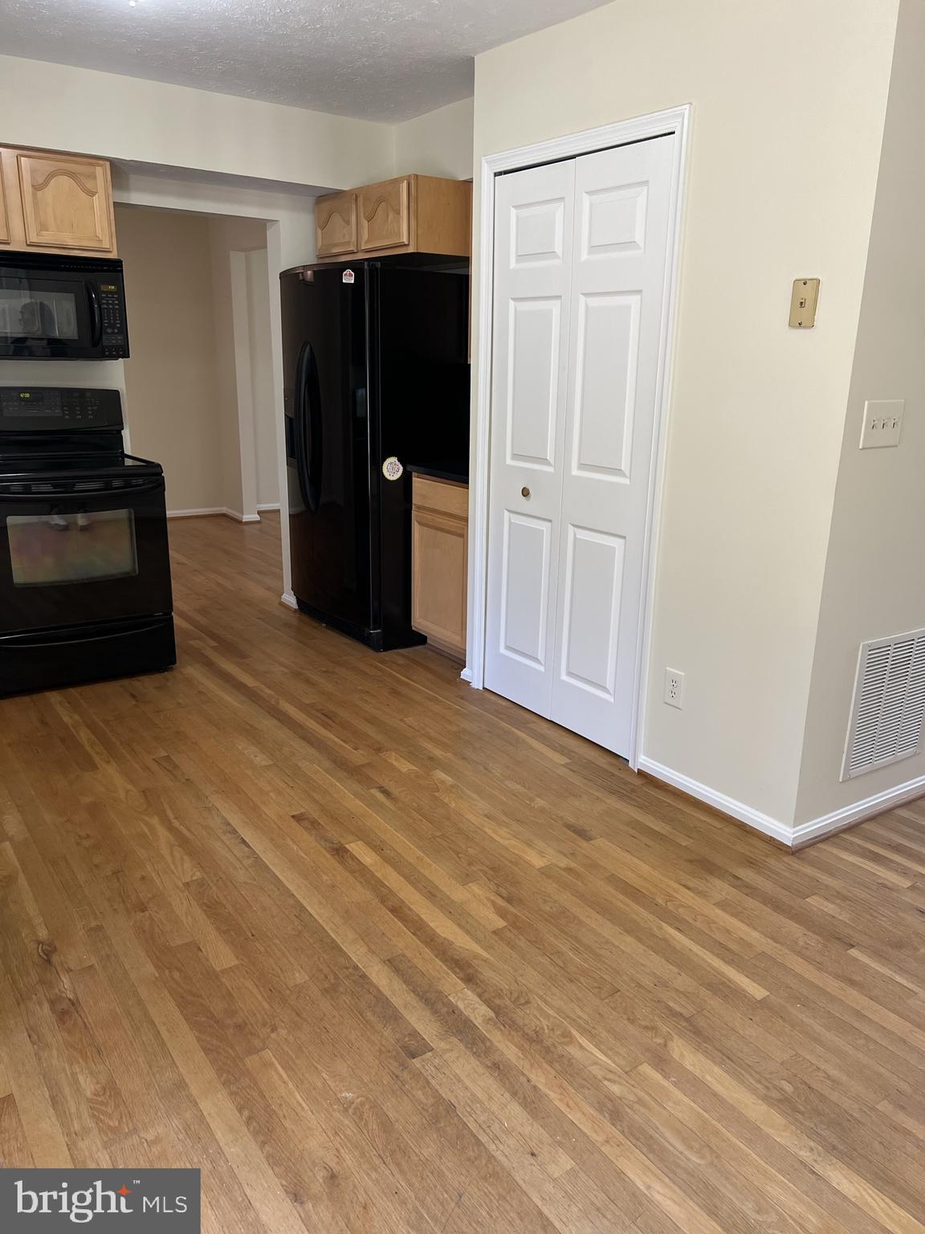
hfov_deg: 53.1
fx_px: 926
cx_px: 462
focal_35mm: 26
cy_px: 617
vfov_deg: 67.3
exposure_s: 1/120
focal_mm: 5.7
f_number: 1.5
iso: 125
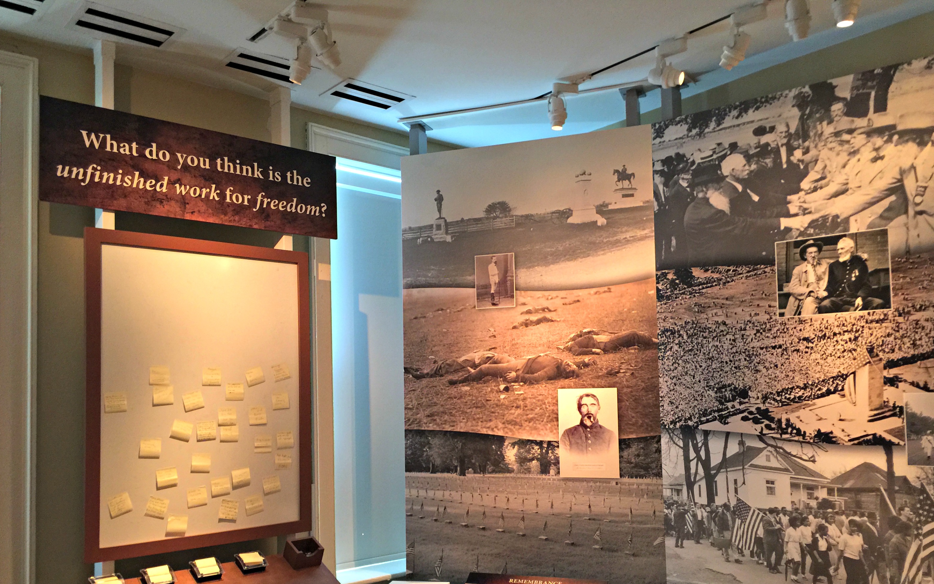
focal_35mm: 31
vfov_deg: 40.4
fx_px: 789
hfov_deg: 61.2
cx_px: 465
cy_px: 353
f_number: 2.2
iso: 80
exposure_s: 1/4
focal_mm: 4.15
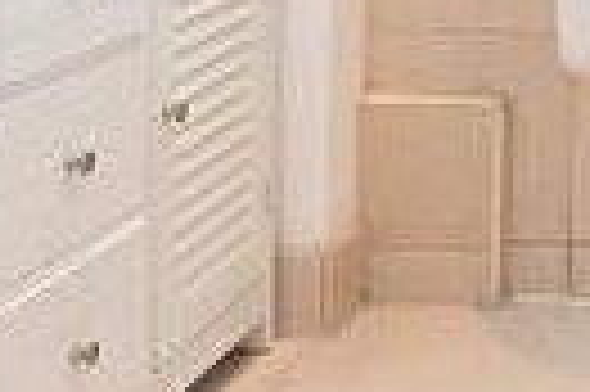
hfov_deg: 20.7
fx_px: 1309
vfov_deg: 14.9
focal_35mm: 80
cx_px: 941
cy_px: -306
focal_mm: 10
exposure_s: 1/80
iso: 800
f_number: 4.5
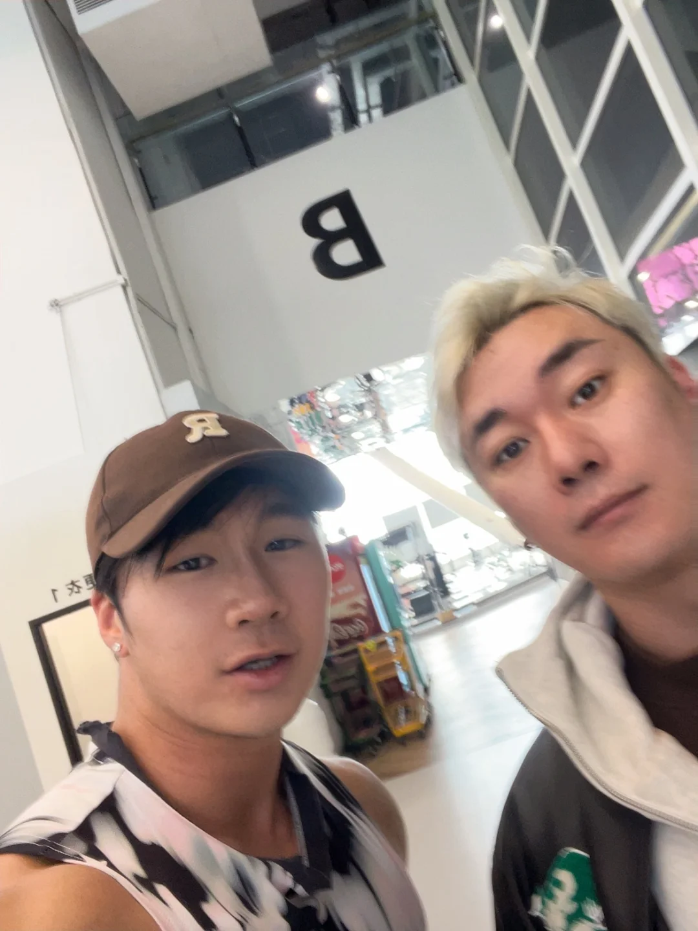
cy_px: 466
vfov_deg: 60.0
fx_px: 807
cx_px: 349
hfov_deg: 46.8
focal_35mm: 30
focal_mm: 2.71
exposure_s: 1/50
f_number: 2.2
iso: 160
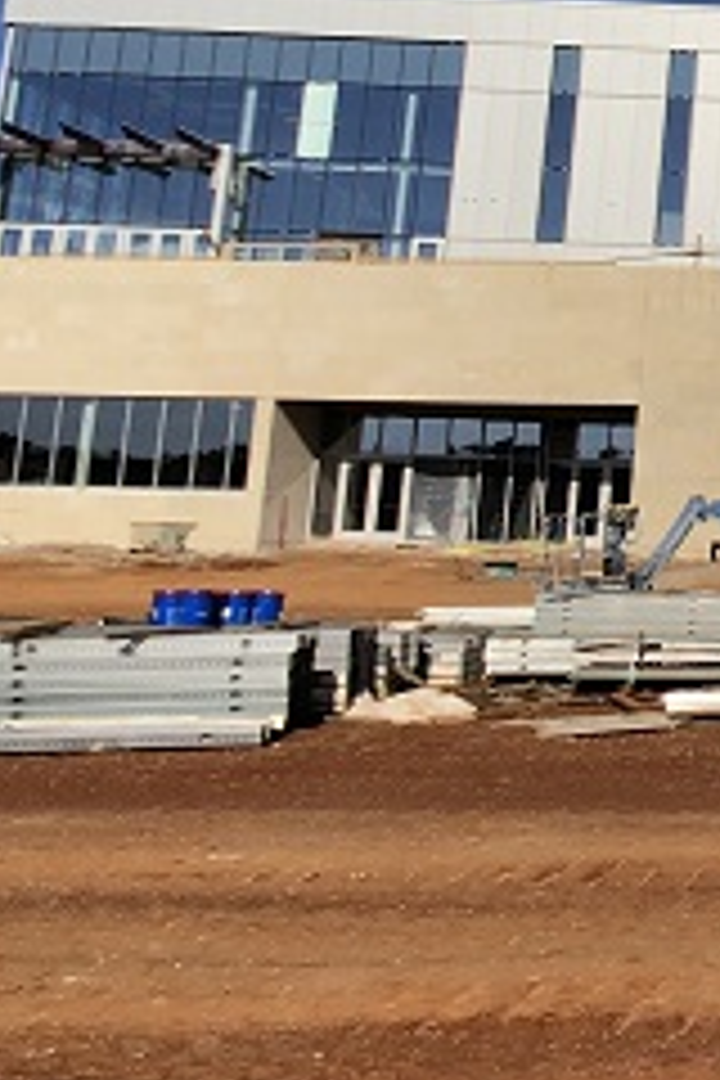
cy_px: 241
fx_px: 2550
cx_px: 1130
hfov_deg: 14.8
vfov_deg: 23.6
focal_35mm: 85
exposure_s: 1/4425
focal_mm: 4
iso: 20
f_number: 1.8
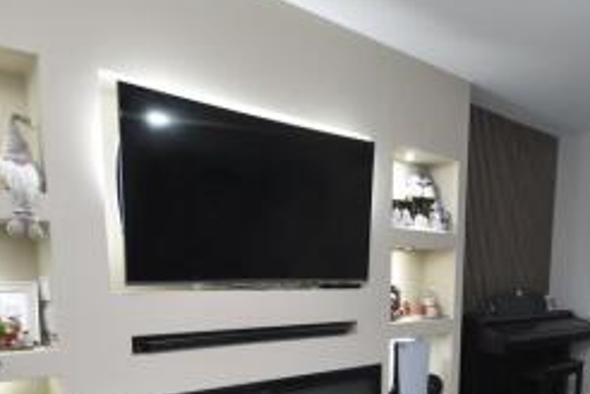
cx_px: 372
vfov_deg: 41.6
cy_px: 350
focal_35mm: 29
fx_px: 475
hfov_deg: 62.7
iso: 100
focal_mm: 10
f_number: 3.5
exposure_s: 1/15
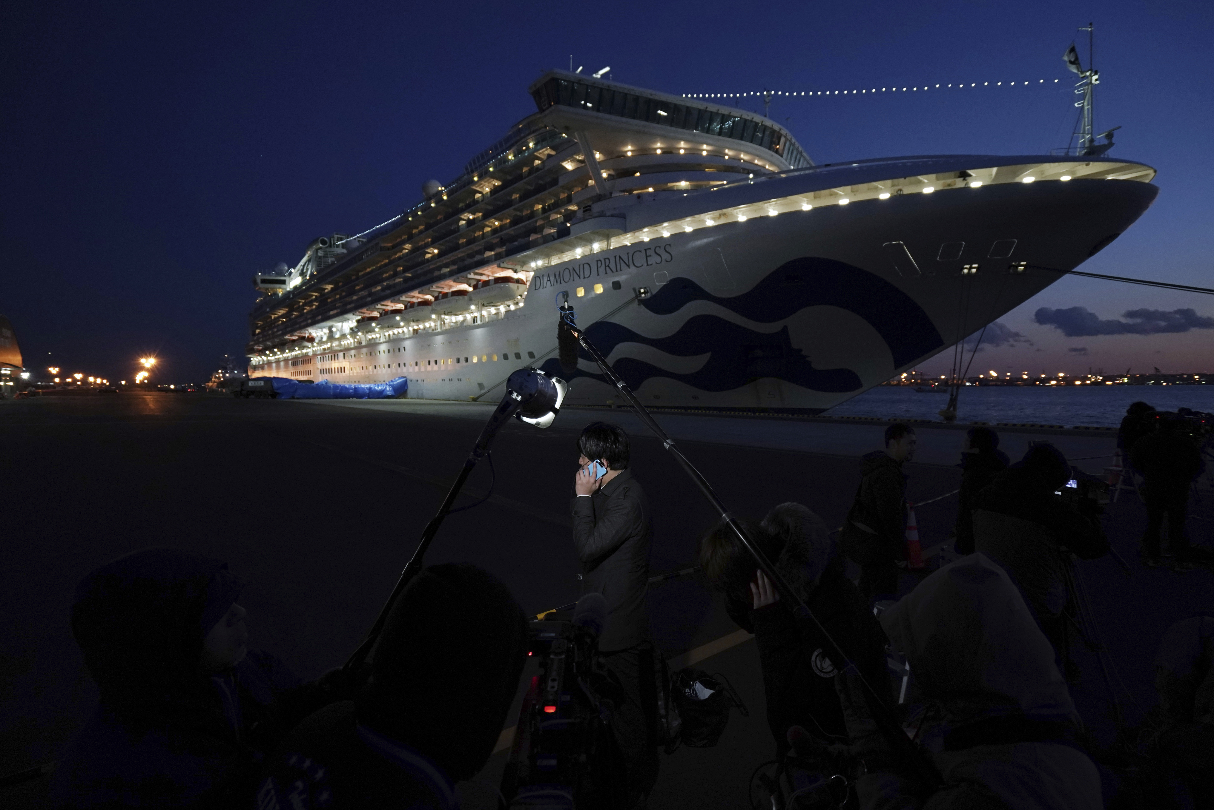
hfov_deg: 93.3
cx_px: 621
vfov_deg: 70.4
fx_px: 573
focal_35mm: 17
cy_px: 397
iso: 2500
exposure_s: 1/125
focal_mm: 16
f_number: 4
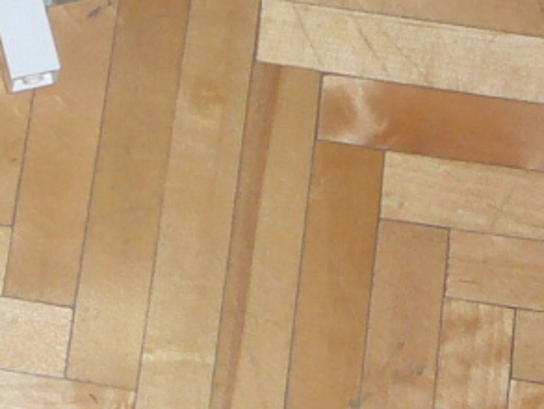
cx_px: -35
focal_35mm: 153
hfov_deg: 12.7
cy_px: -48
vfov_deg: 9.6
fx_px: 2405
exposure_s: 1/30
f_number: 2.8
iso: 100
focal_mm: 5.2
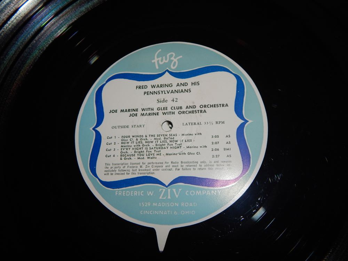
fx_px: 312
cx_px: 174
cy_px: 130
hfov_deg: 58.4
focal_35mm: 31
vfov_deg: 45.4
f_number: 6.5
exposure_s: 1/30
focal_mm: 5.6
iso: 200
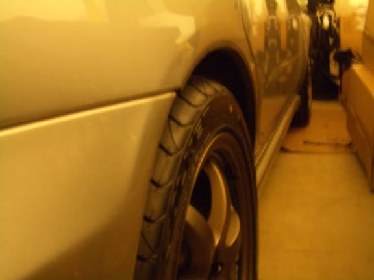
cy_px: 140
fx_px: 443
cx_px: 187
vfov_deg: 35.1
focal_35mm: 41
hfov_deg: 45.8
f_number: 2.8
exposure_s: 3.2
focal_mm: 6.8
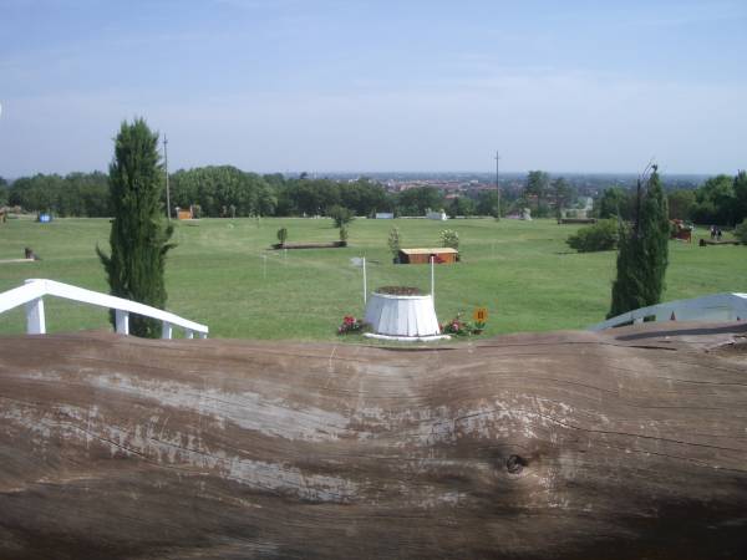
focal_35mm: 35
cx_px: 374
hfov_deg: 52.6
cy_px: 280
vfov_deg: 40.7
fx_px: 755
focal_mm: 5.8
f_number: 4.3
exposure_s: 1/640
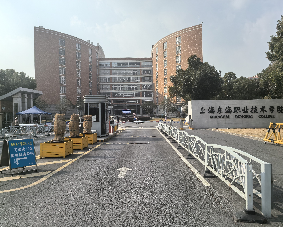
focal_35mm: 26
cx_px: 142
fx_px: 218
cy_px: 113
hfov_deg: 66.0
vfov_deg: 54.9
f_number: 1.4
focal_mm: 5.75
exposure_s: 1/9434
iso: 50
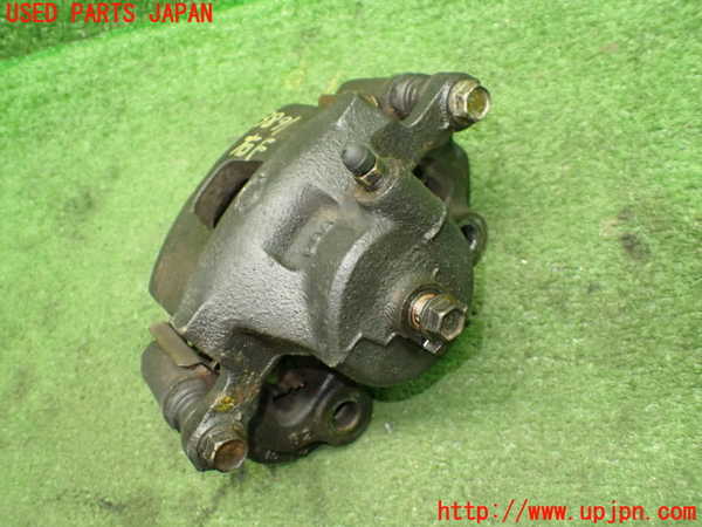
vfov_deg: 46.8
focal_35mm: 30
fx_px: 608
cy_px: 264
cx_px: 351
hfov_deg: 60.0
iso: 800
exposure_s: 1/50
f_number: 2.3
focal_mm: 5.4
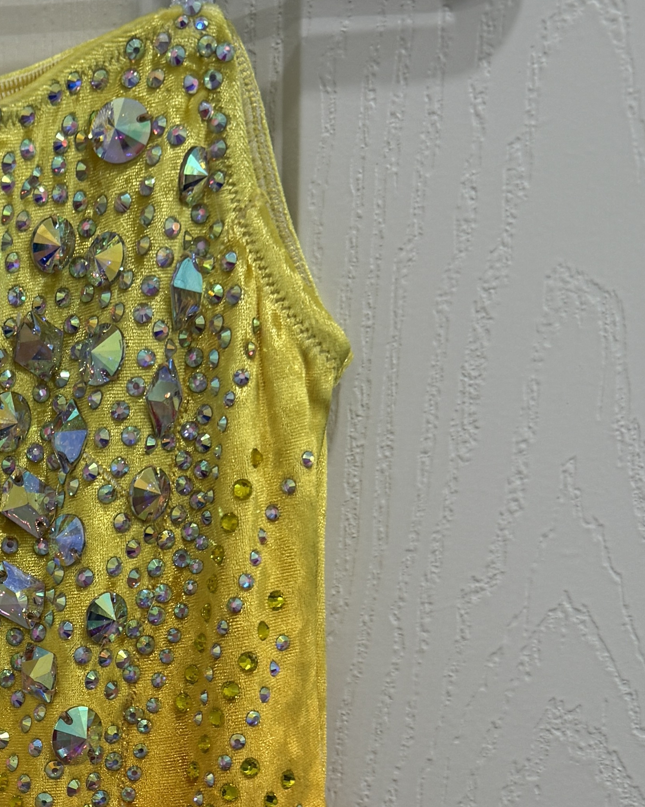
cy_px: 666
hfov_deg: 21.9
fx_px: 1551
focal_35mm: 65
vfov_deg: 28.4
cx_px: -103
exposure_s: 1/120
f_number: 1.78
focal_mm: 6.76
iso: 125
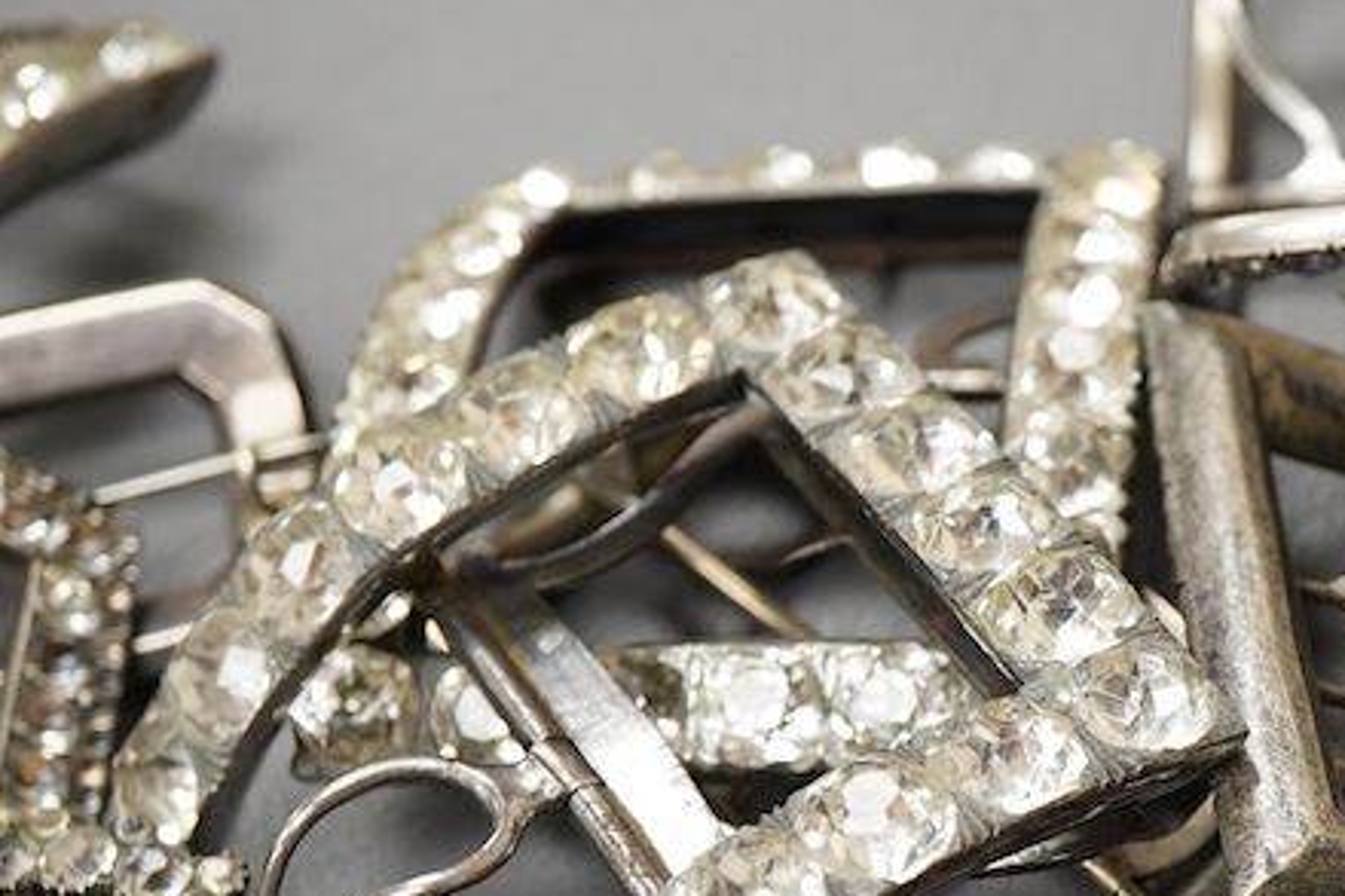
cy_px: 755
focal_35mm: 92
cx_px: 1128
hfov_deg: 21.8
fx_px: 3436
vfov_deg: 14.7
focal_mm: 30
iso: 1250
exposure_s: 1/125
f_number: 8
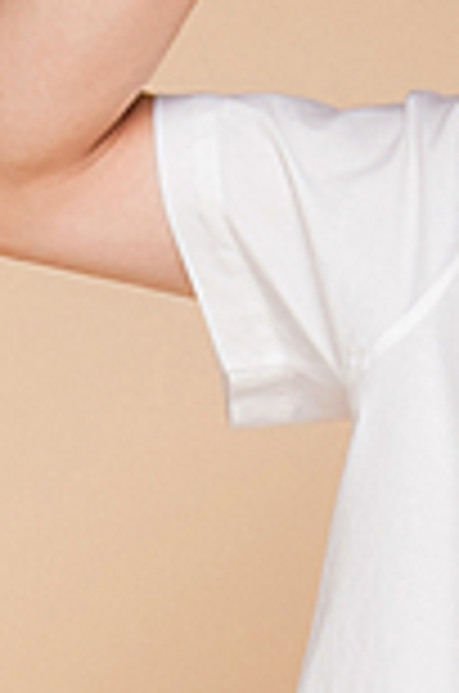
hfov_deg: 4.6
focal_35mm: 296
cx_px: 598
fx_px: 5686
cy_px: 1550
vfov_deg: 6.7
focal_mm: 40
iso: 200
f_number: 11
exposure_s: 1/125
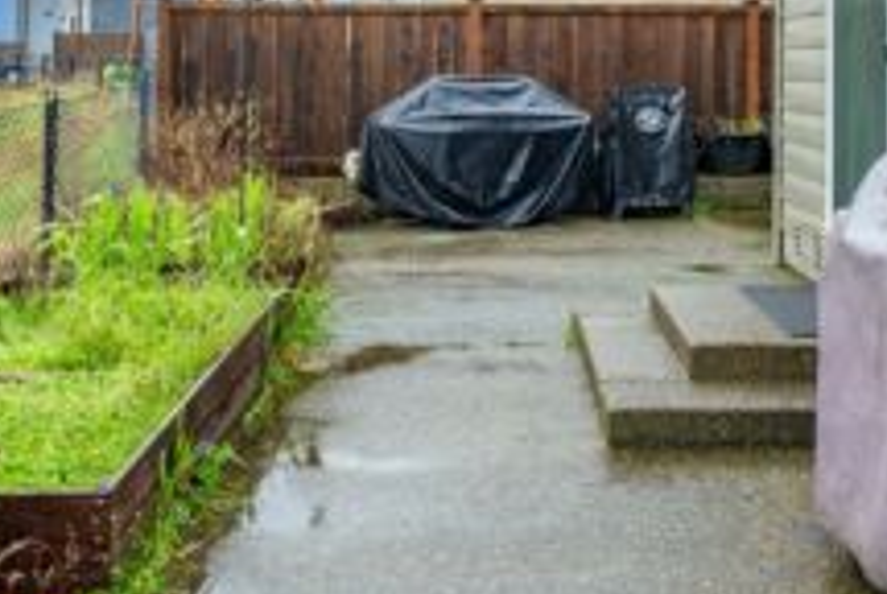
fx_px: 962
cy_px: 138
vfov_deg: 33.5
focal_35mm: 39
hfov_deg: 49.5
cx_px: 462
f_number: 7.1
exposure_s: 1/30
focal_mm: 21
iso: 250
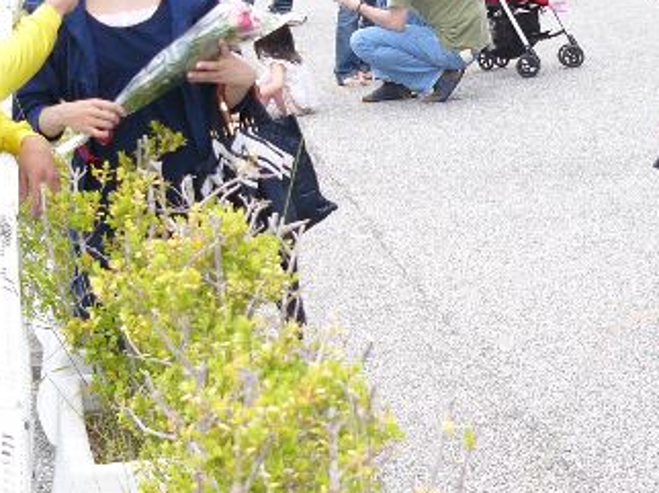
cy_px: 39
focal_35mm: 183
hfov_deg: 10.8
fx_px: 3481
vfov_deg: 8.1
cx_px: 446
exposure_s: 1/125
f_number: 4
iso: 50
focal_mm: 15.3
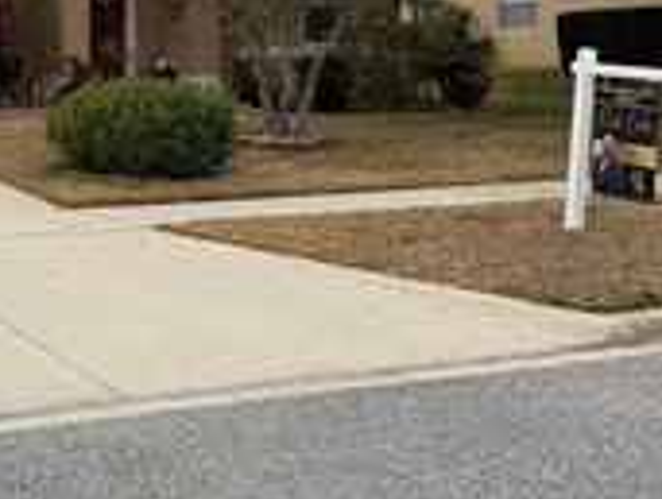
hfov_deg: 26.5
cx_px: 23
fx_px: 1342
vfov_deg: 20.8
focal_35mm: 70
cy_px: 91
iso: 80
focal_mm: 6.76
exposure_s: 1/1464
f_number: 1.78
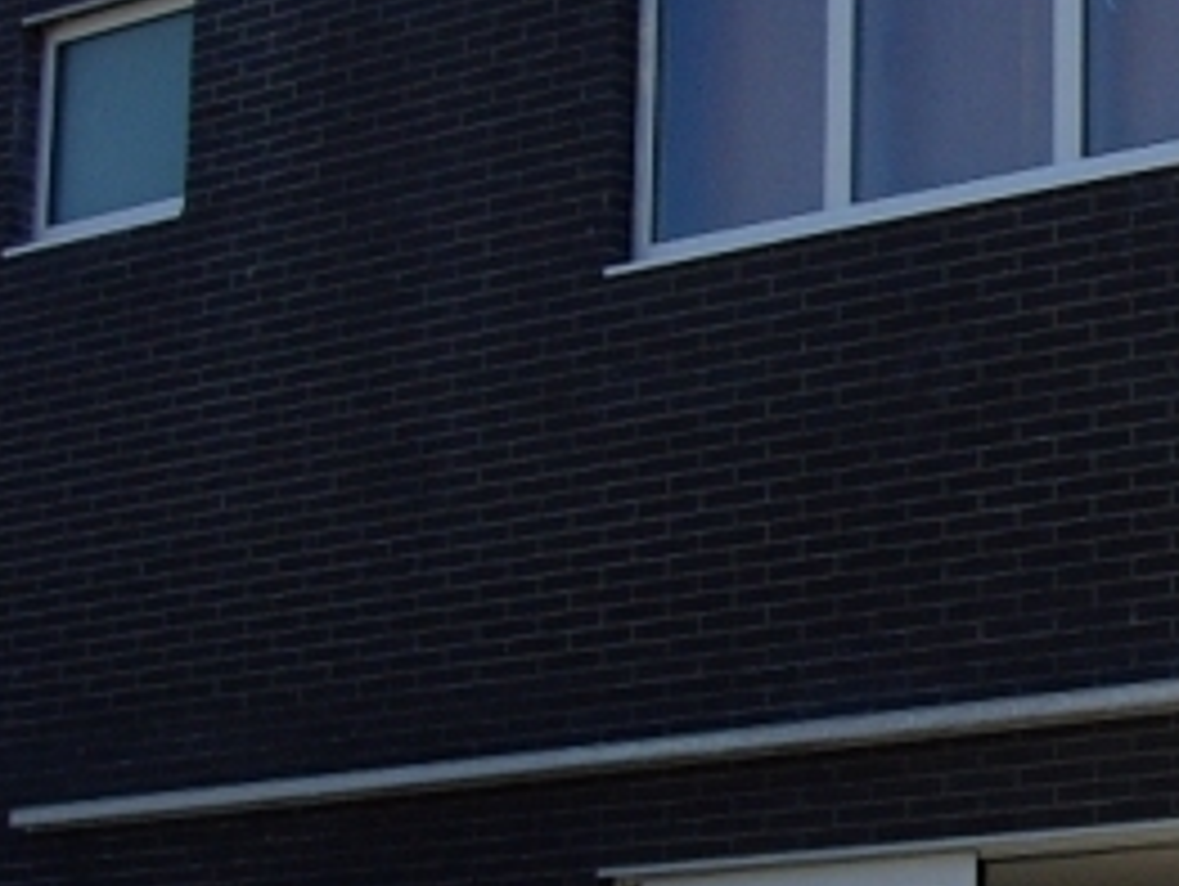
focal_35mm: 116
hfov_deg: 15.7
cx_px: 1732
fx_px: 3955
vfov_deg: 12.8
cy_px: 585
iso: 64
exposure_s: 1/395
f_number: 4.8
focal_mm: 7.8
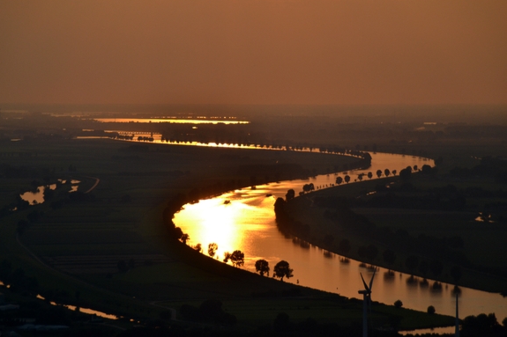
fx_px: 3196
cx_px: 255
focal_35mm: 227
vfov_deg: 6.0
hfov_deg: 9.1
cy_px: 168
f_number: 6.3
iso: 400
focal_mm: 150
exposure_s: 1/4000
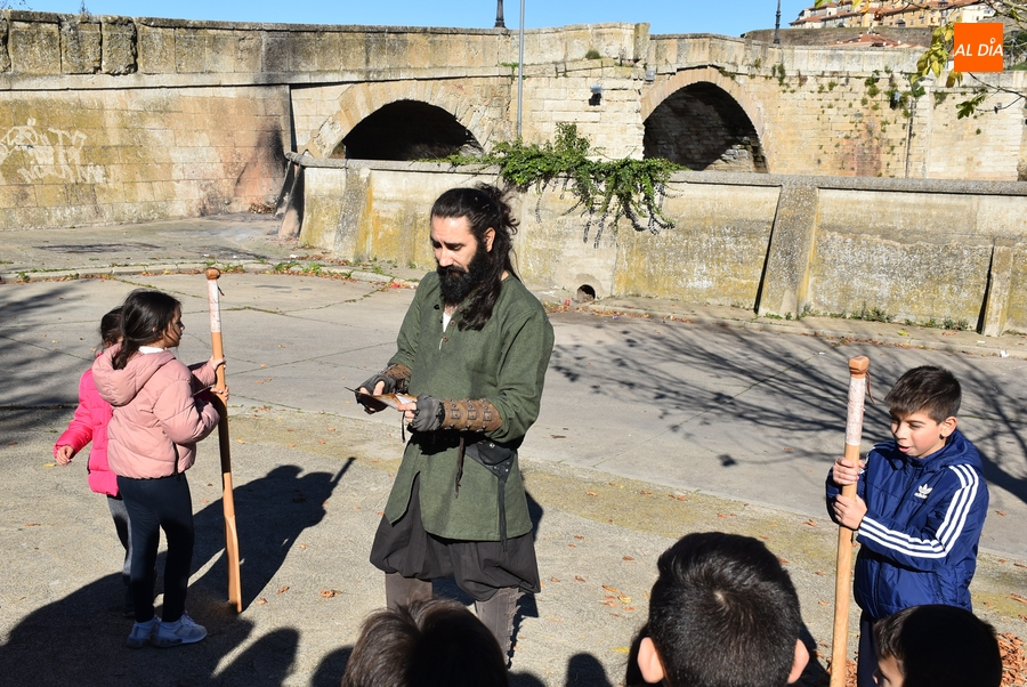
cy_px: 344
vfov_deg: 37.0
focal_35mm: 36
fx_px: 1028
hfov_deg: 53.1
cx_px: 514
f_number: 10
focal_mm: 24
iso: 200
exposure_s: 1/400
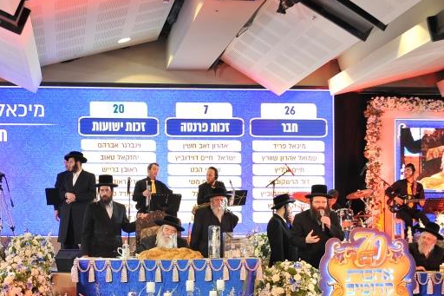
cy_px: 221
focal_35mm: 70
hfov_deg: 28.7
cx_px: 163
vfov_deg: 19.3
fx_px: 863
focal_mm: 35
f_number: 3.5
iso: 800
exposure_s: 1/125
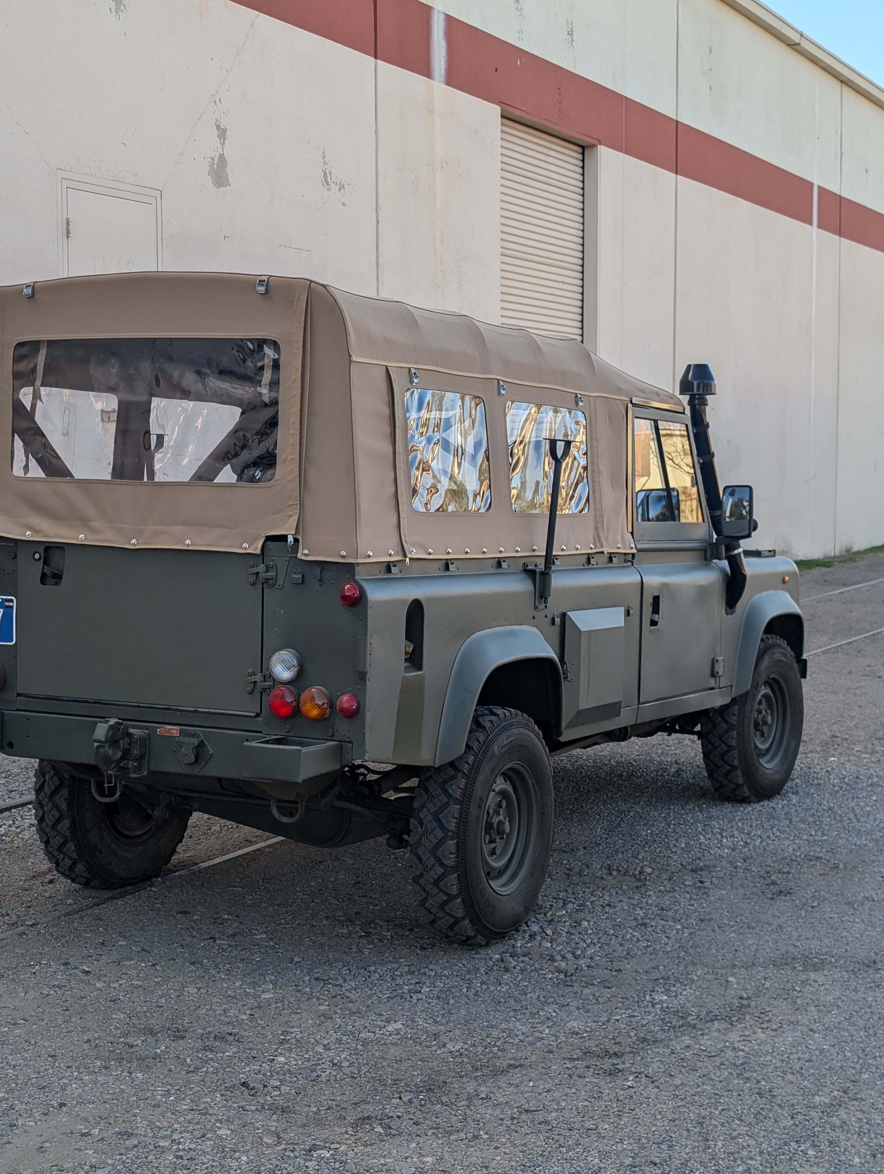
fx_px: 1664
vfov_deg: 38.9
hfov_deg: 29.7
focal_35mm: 49
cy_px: 587
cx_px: 442
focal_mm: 6.9
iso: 18
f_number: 1.68
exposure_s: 1/321
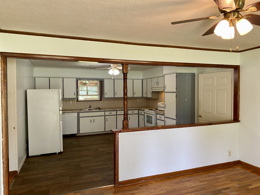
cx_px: 130
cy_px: 98
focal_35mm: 26
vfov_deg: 53.1
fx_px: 195
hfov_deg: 67.3
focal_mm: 4.25
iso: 125
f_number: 1.8
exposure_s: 1/60
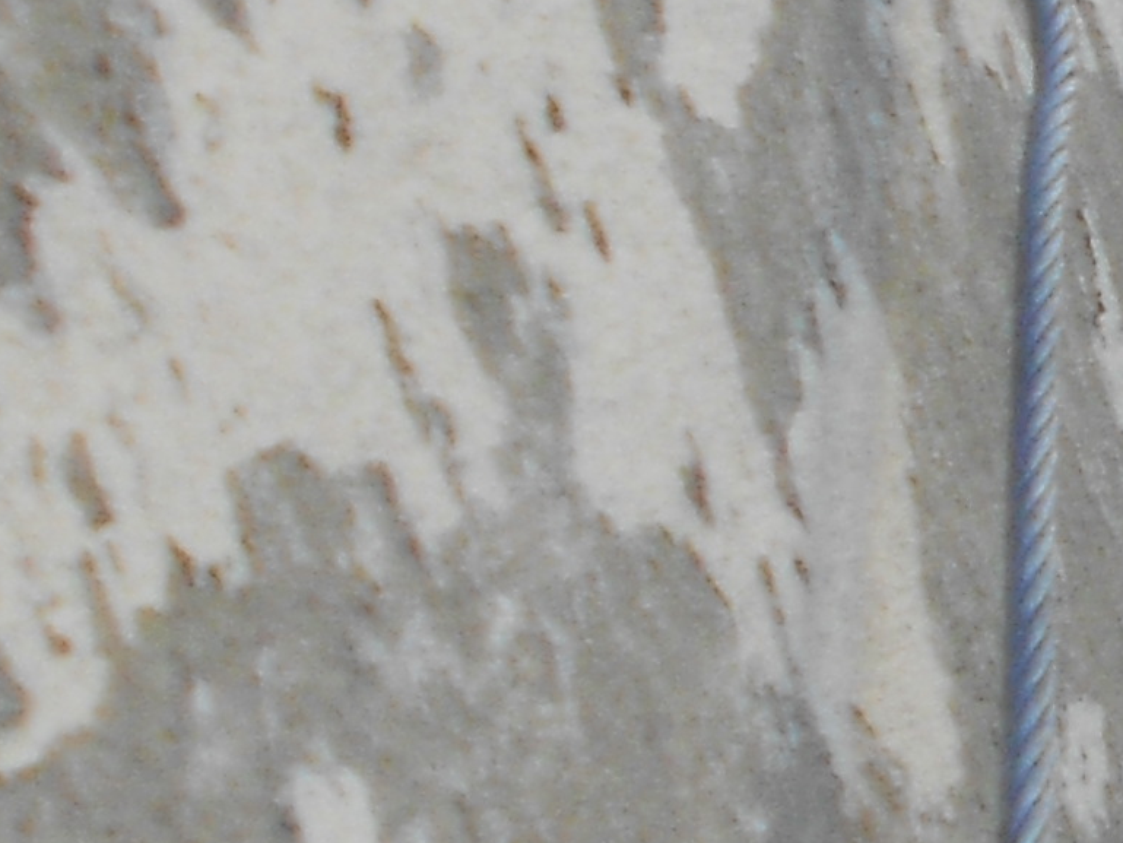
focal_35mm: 146
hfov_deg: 11.6
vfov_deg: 9.8
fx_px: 4737
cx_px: 2493
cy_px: -466
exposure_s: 1/500
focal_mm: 4.6
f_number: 3.2
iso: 80
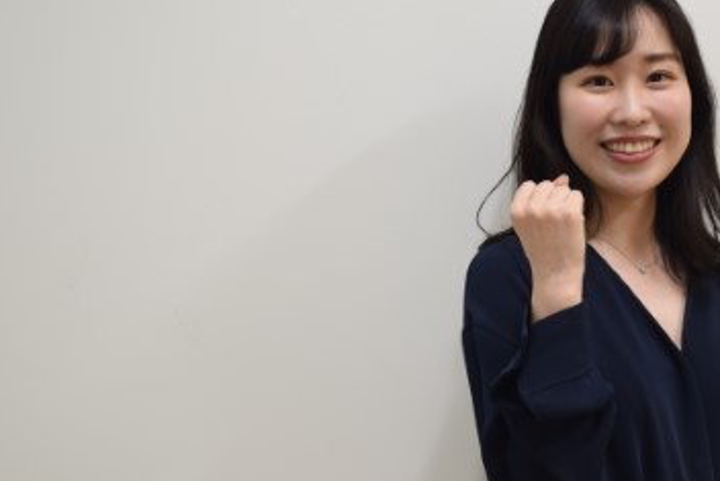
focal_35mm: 71
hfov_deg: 28.1
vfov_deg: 19.2
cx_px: 532
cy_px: 256
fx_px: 1421
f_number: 5
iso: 320
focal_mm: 26
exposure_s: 1/15
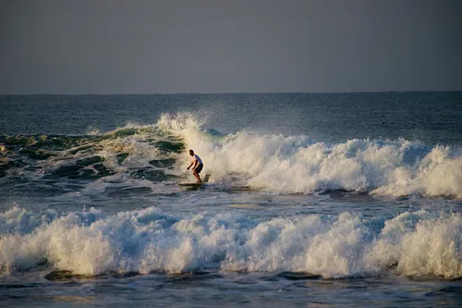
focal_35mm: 400
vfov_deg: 3.4
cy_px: 154
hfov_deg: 5.2
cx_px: 231
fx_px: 5131
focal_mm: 400
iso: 320
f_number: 5.6
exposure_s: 1/500
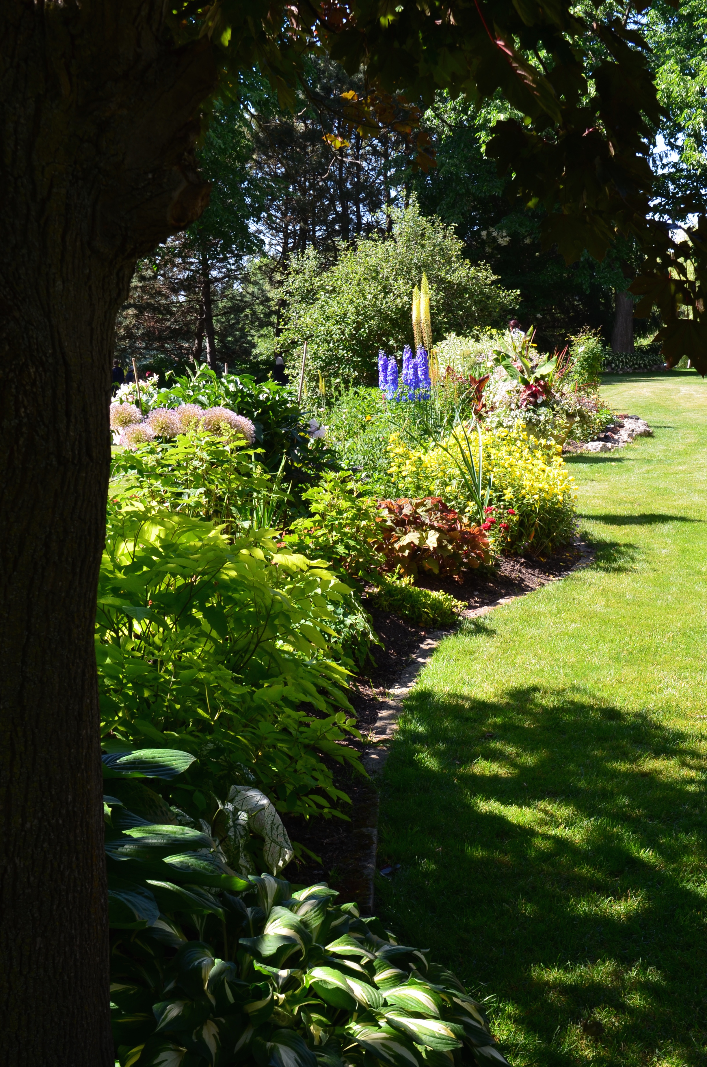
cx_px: 354
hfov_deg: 26.4
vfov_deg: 39.0
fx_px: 1509
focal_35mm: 51
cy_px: 534
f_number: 10
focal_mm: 34
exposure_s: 1/60
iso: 200
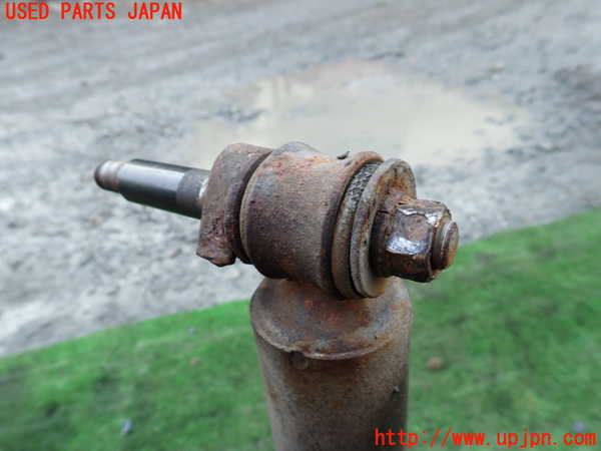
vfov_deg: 54.9
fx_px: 434
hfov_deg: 69.4
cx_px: 300
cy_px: 226
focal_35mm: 25
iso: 100
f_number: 2.8
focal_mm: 4.5
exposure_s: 1/60
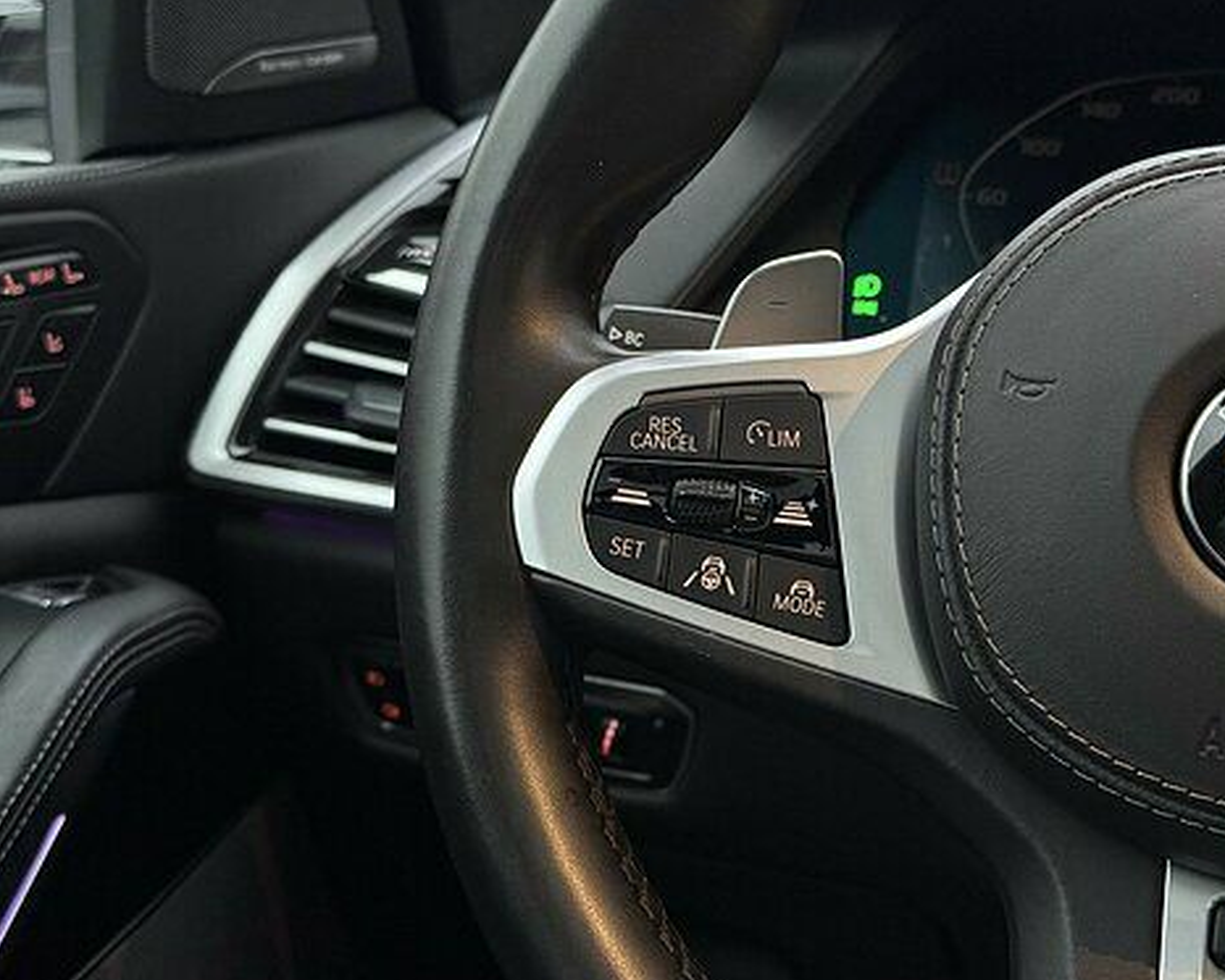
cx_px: 715
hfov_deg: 34.1
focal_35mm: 55
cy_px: 510
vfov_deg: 27.6
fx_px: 1994
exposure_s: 1/40
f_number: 1.78
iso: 500
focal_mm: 6.76
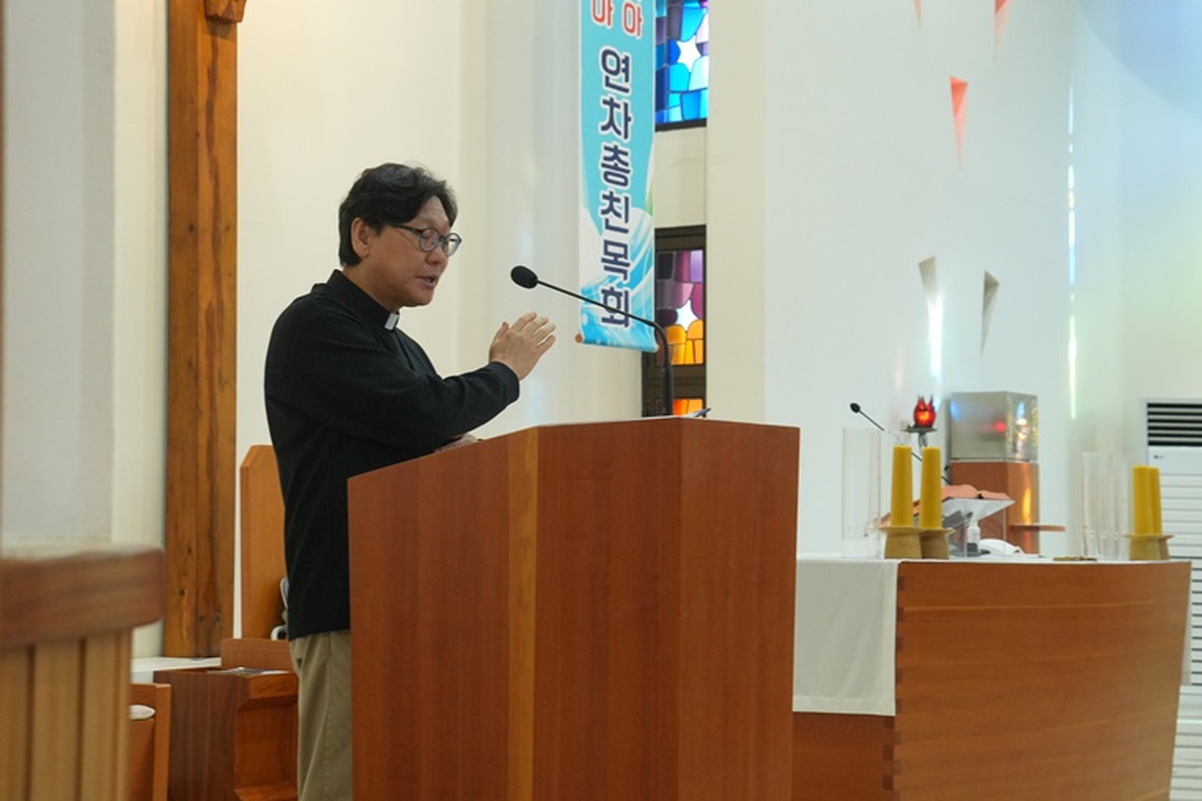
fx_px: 2103
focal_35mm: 63
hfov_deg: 31.9
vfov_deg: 21.6
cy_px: 400
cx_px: 601
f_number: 6.3
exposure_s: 1/100
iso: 2500
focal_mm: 42
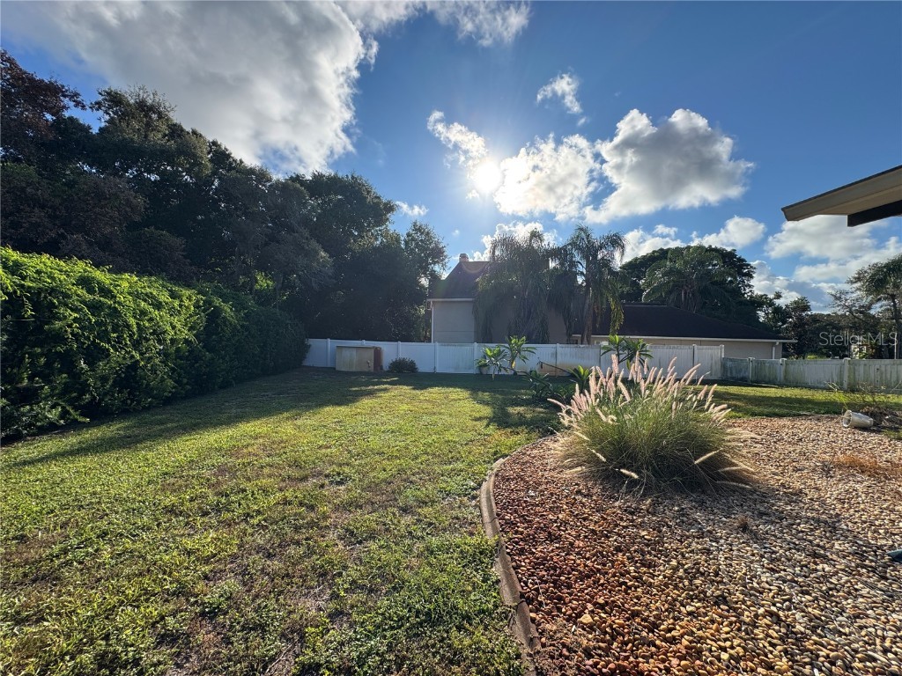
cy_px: 338
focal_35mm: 14
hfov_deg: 102.1
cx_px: 451
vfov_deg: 85.7
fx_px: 365
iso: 40
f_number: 2.2
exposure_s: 1/1370
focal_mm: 2.22
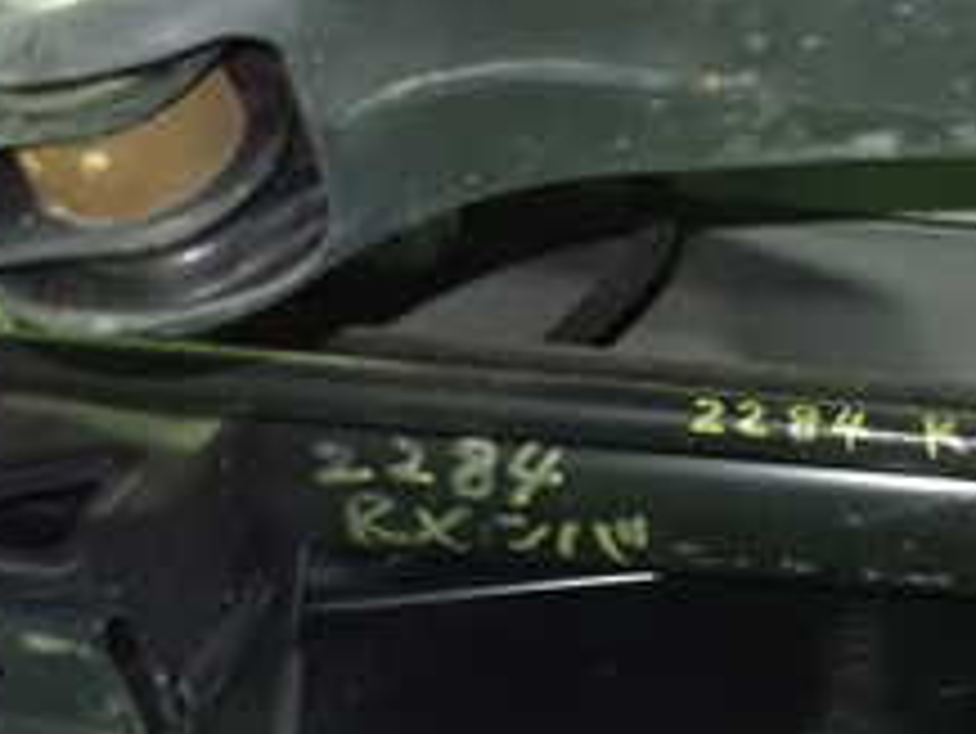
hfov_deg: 22.0
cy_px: 428
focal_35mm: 83
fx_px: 2341
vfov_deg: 17.8
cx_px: 1138
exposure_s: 1/15
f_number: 2.3
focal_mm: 5.5
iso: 1600
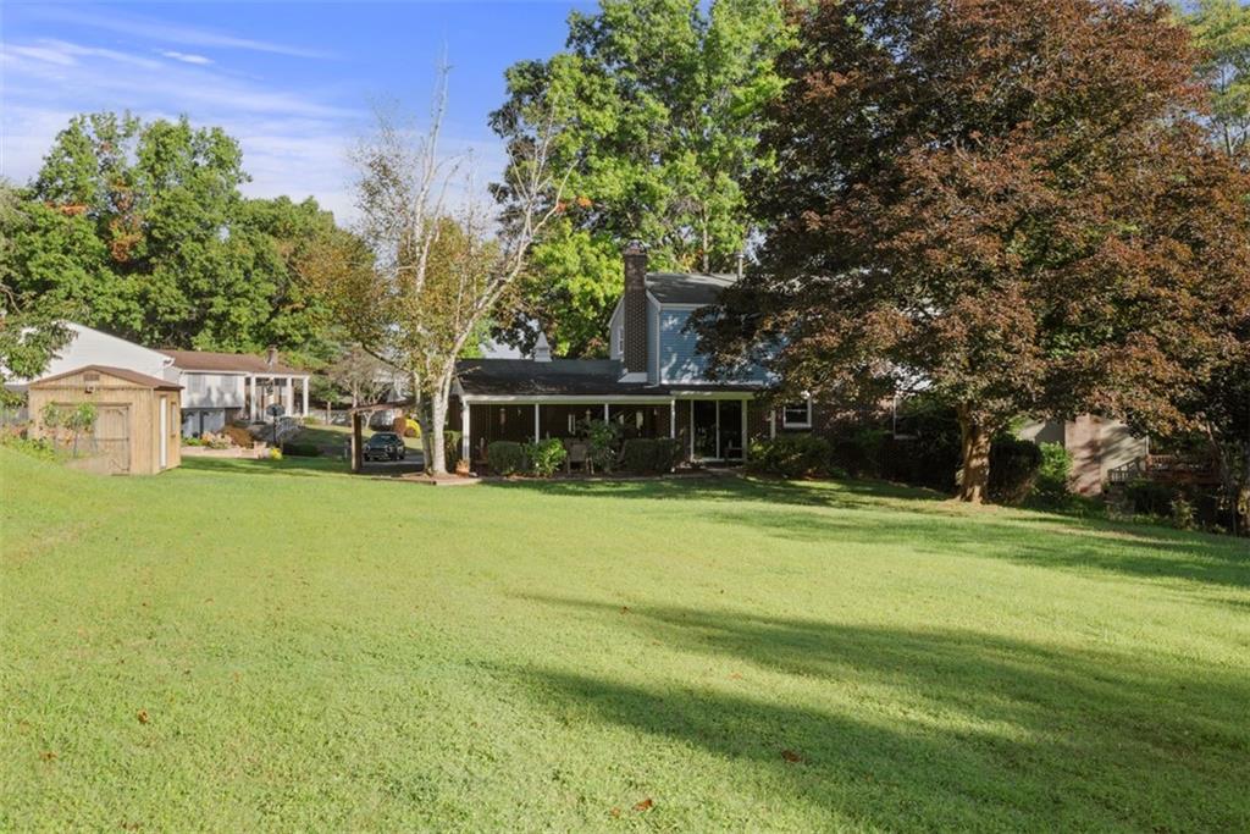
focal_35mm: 30
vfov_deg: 43.6
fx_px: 1042
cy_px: 417
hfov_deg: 61.9
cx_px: 625
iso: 400
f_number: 8
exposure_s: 1/60
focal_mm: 30
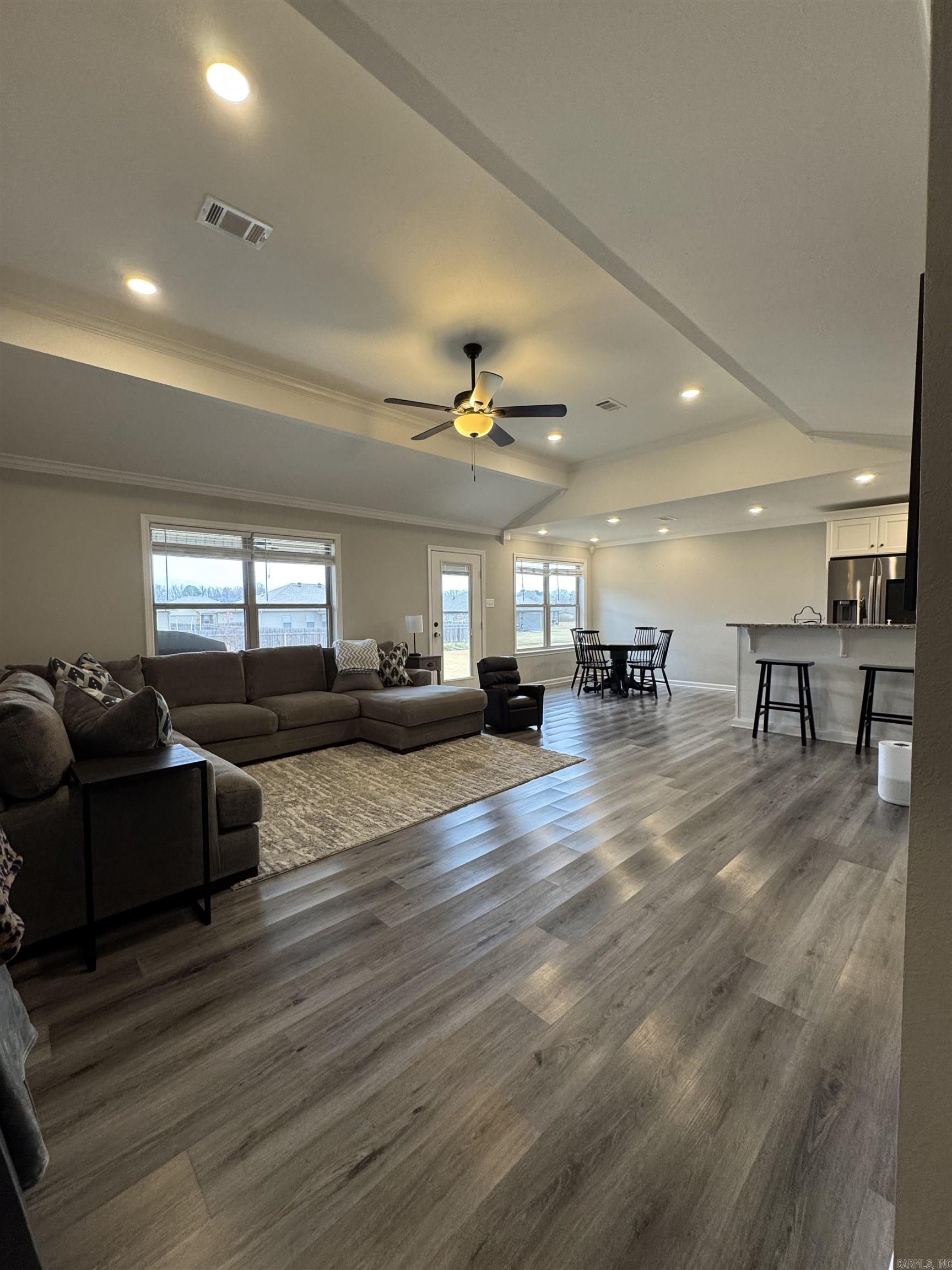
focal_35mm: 14
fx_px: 513
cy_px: 635
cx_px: 476
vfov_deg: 102.1
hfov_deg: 85.7
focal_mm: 2.22
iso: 200
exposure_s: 1/120
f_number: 2.2
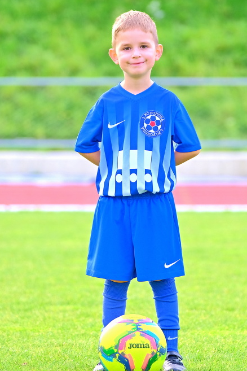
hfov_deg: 7.2
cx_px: 127
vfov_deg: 10.8
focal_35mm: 191
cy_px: 194
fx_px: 1966
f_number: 2.8
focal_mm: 119.2
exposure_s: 1/350
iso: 320
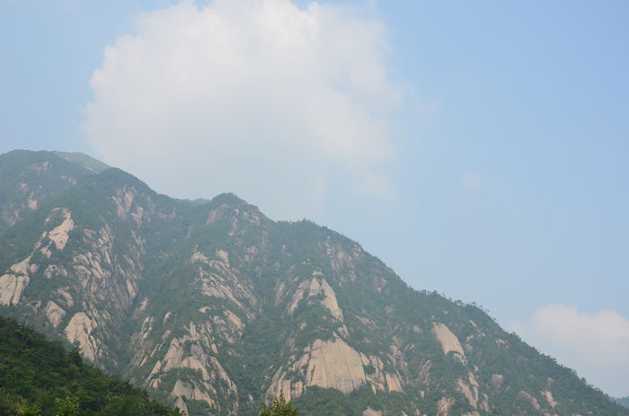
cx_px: 314
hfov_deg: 41.2
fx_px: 837
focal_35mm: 48
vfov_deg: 27.9
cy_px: 208
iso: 100
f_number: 10
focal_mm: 32
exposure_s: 1/200
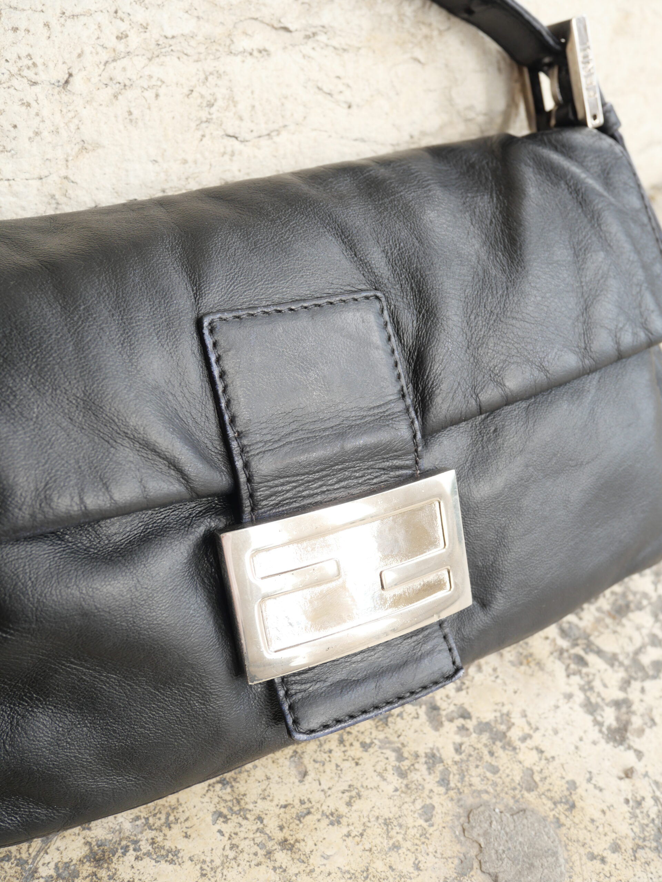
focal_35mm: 32
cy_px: 441
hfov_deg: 44.2
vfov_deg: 56.8
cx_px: 331
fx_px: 816
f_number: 4.5
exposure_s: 1/125
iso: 200
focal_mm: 16
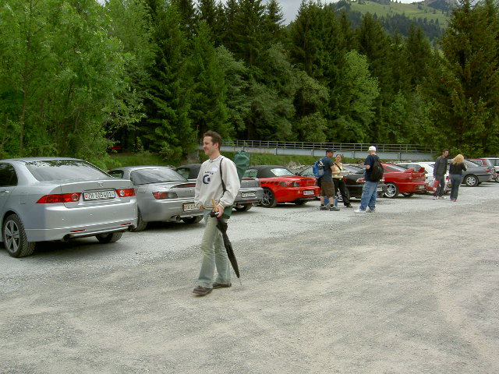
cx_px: 250
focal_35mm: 34
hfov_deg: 54.0
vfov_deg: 41.8
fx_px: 490
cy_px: 187
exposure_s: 1/250
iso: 50
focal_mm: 5.6
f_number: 4.7
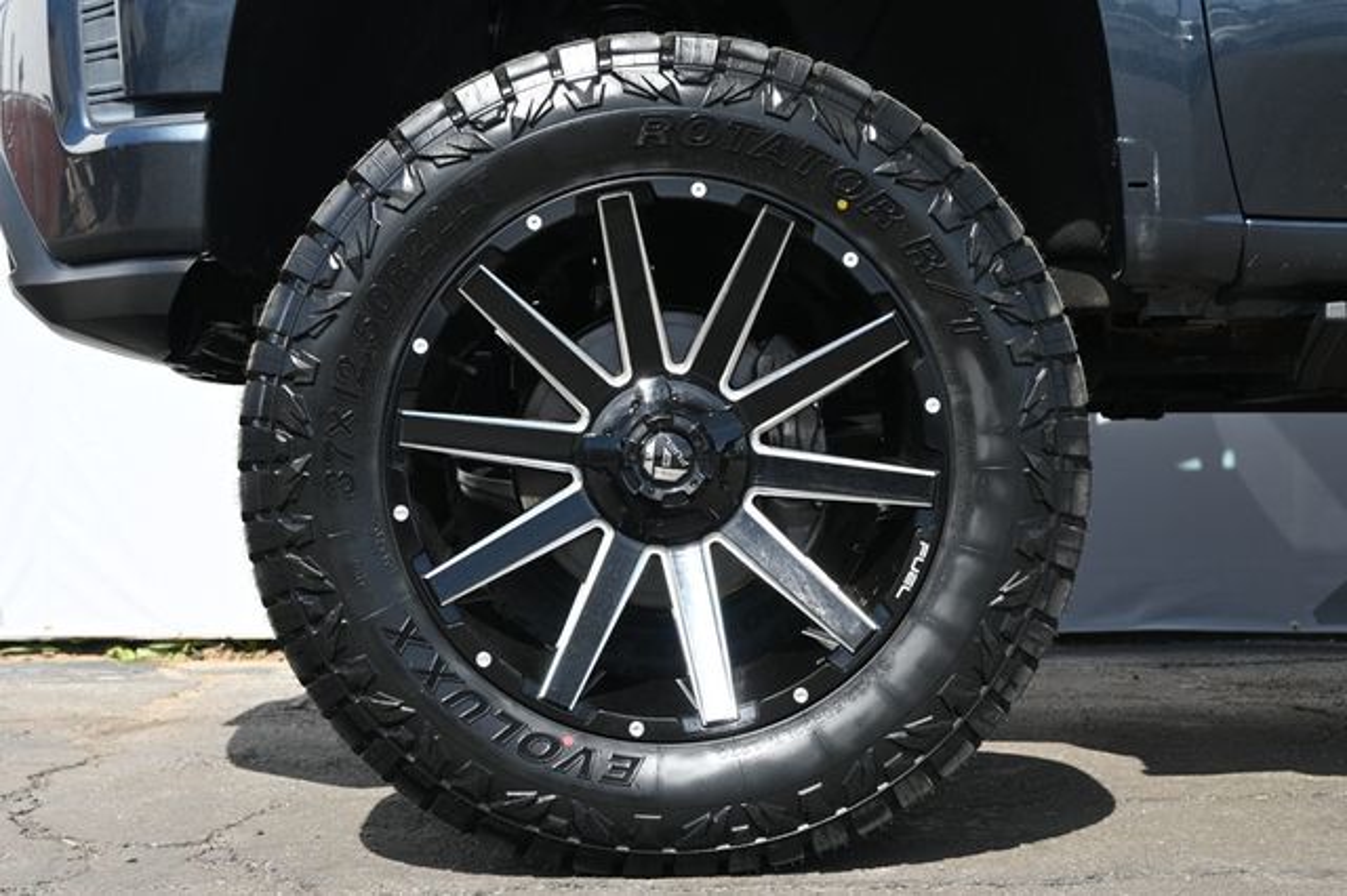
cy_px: 448
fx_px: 1907
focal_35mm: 51
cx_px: 674
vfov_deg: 26.5
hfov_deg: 38.9
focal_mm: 34
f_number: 5.6
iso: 200
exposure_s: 1/250
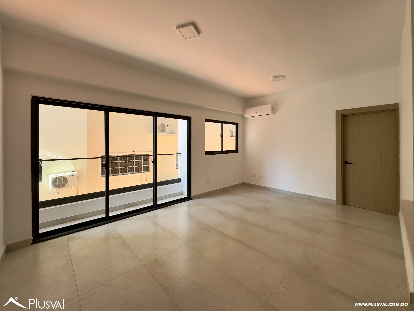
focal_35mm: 14
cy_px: 156
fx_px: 167
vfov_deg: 85.7
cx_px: 207
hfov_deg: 102.1
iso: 40
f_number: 2.2
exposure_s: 1/124
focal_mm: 2.22
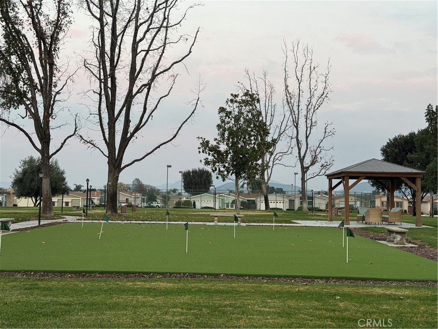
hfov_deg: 39.7
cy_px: 164
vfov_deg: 30.3
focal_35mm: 48
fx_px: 607
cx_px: 219
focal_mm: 6.76
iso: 80
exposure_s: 1/121
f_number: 1.78
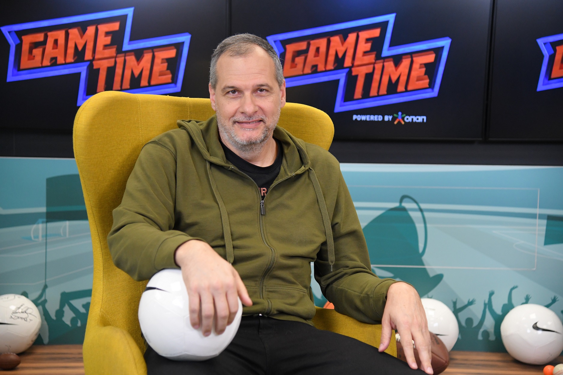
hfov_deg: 28.8
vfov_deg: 19.5
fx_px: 1095
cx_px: 282
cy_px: 188
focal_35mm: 70
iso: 2500
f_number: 4
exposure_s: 1/400
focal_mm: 70
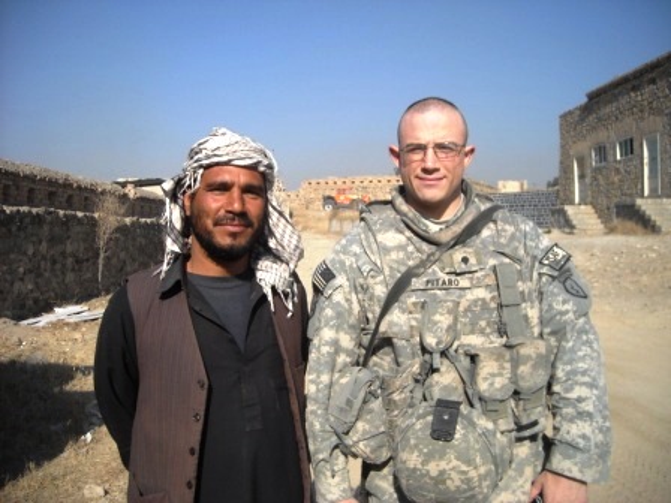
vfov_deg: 40.7
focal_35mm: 35
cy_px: 252
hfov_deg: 52.6
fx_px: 678
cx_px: 336
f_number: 5.6
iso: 64
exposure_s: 1/402
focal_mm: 5.7
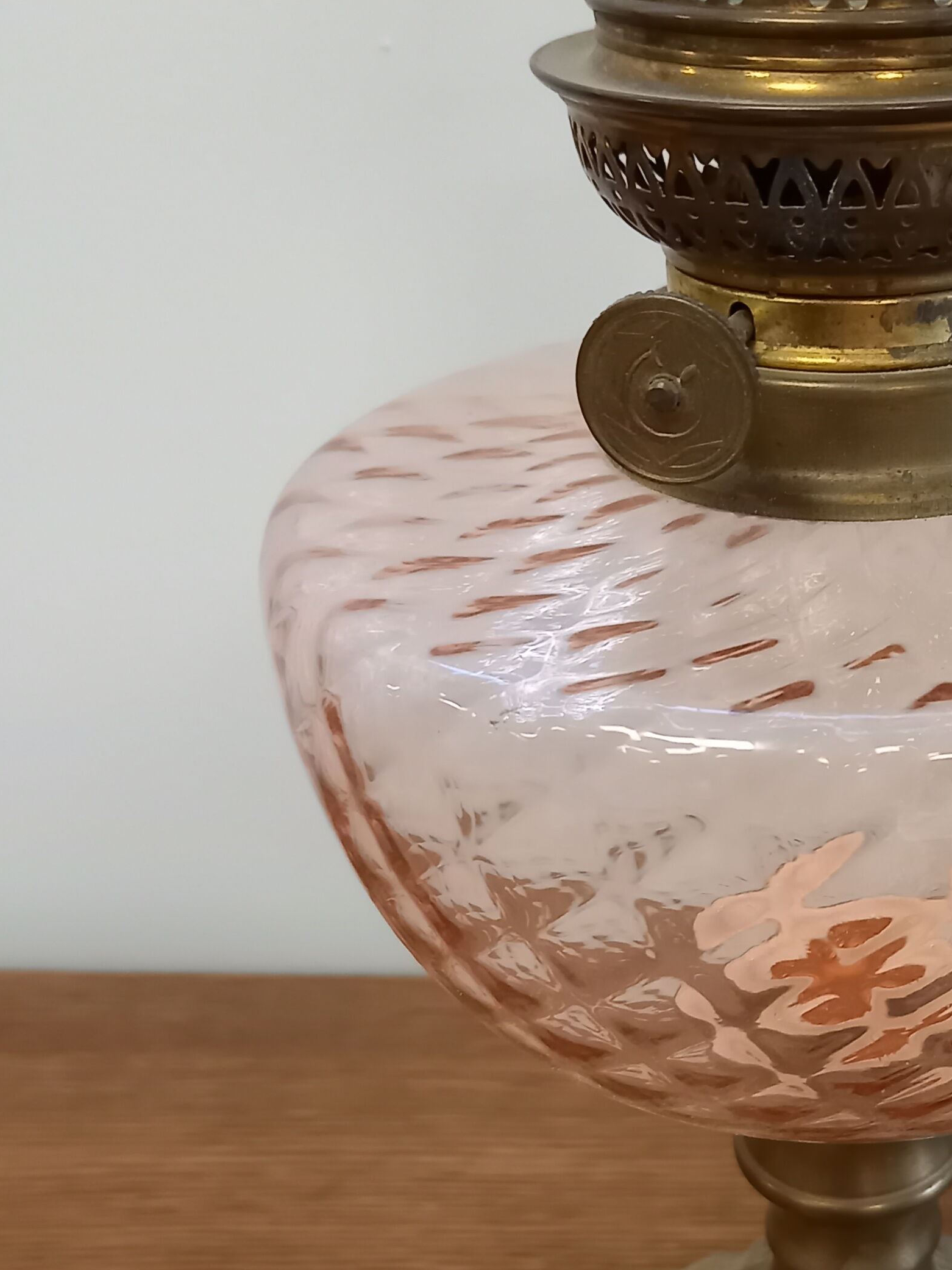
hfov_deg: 28.9
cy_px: 824
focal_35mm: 48
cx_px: 873
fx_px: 1760
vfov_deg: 39.3
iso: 400
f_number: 2
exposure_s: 1/50
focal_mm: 4.6
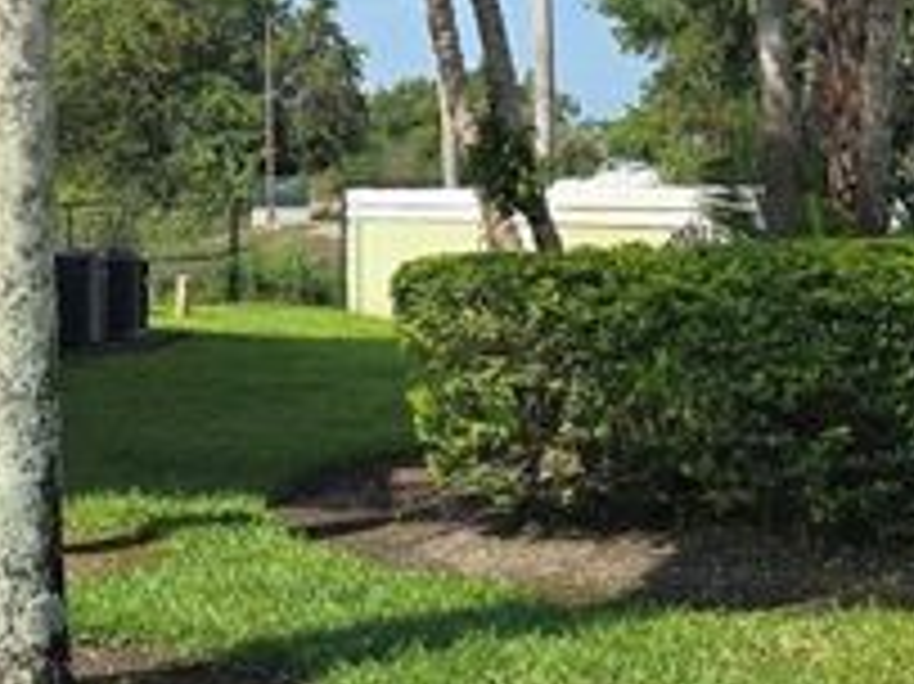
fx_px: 2111
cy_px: -54
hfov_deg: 24.4
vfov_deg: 17.8
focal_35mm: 80
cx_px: 394
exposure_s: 1/670
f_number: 1.7
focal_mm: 6.3
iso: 12
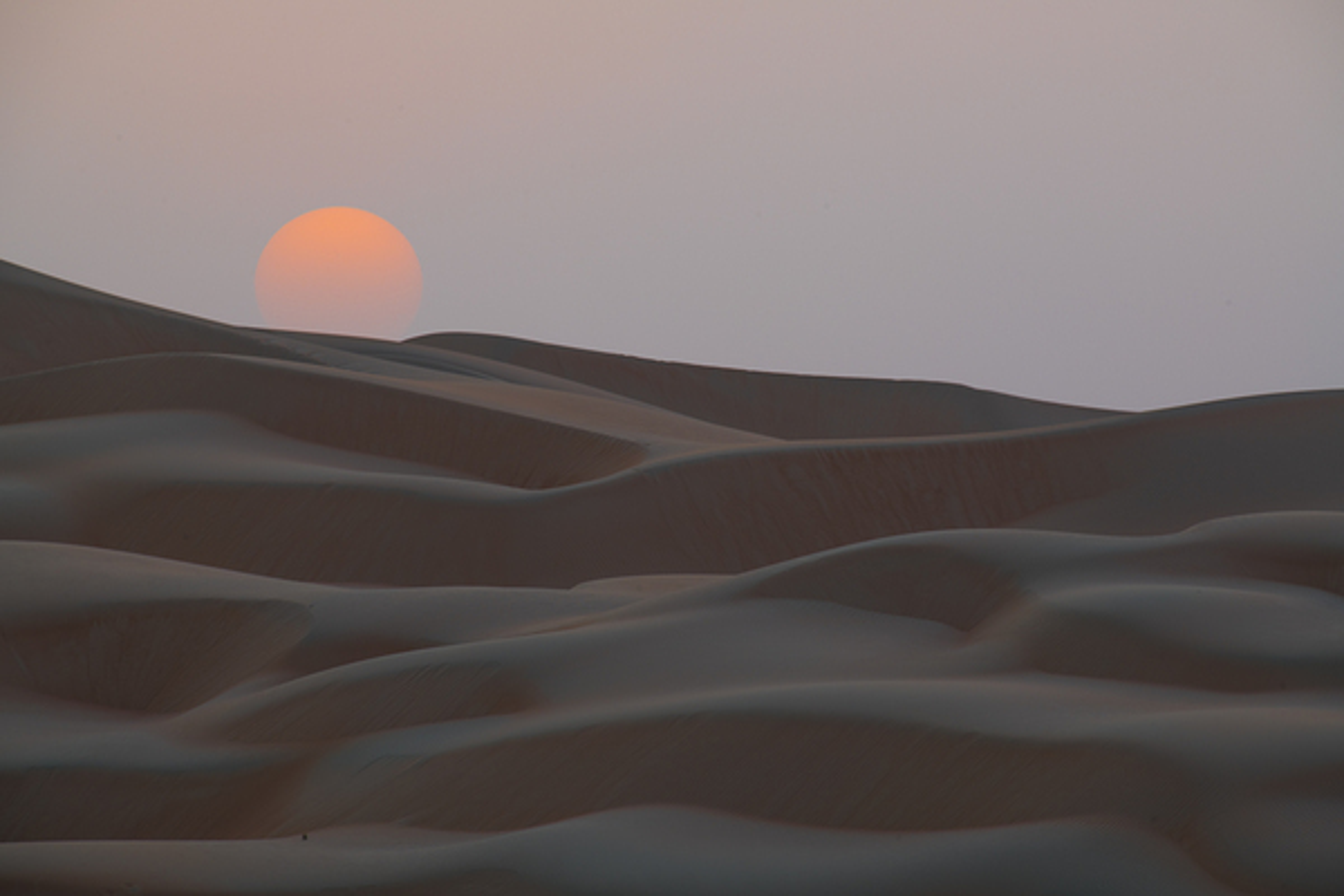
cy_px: 448
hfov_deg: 4.1
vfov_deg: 2.7
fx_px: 18665
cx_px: 672
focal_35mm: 500
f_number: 14
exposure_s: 1/5
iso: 64
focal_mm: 500
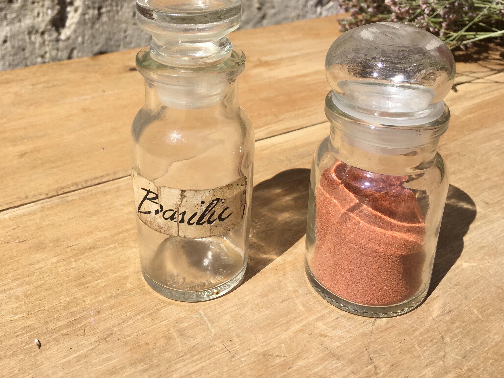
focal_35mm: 39
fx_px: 568
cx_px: 254
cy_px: 107
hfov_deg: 47.9
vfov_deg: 36.2
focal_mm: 4.15
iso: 25
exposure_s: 1/2262
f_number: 2.2
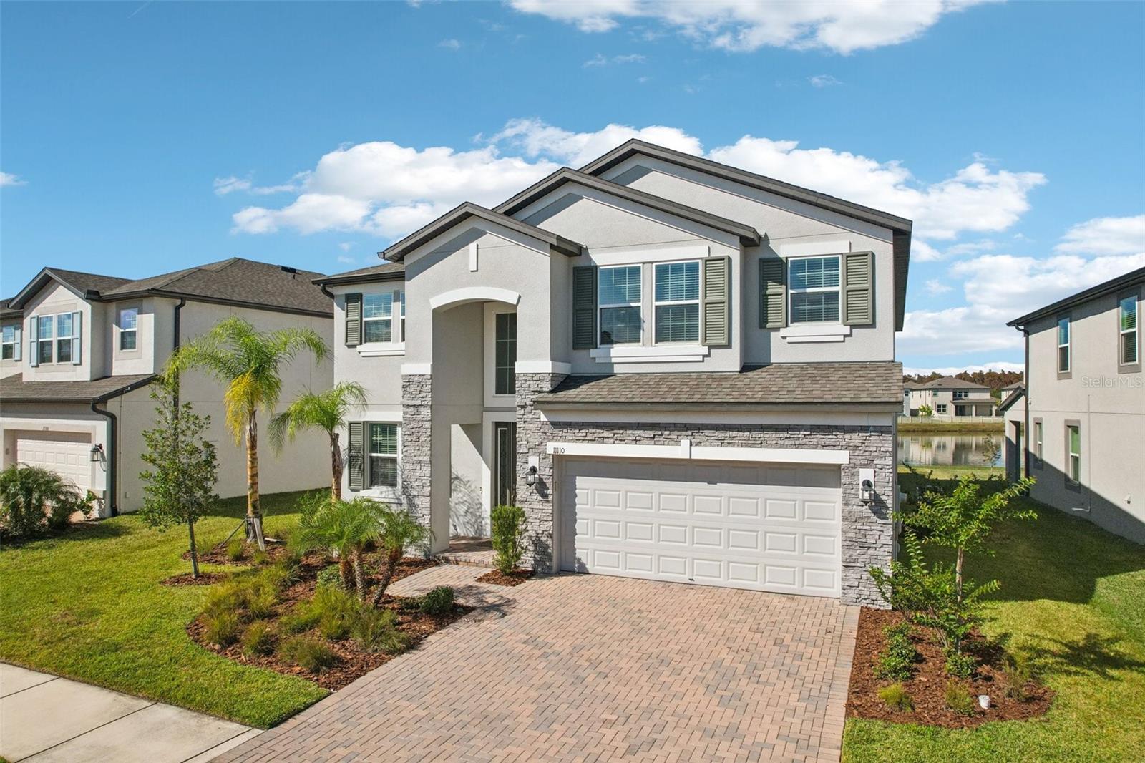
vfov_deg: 57.2
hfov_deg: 78.6
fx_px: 700
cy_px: 382
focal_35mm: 22
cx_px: 572
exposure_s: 1/2500
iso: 400
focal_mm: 8.4
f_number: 2.8
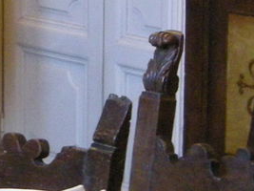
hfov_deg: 9.1
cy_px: 76
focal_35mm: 216
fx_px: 1584
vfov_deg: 6.9
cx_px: 11
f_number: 2.7
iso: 400
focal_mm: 7.5
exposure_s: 1/8.1
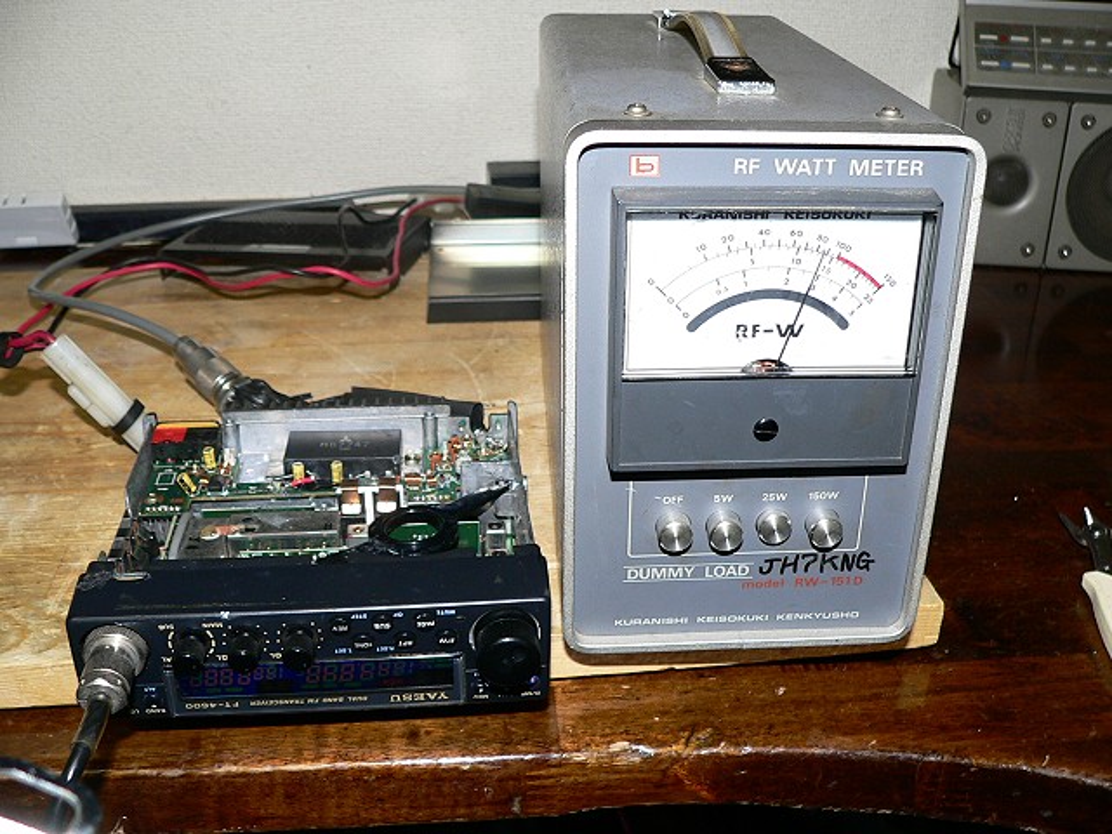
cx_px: 556
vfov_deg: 39.7
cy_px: 417
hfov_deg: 51.4
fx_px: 1156
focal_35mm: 36
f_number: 2.8
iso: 100
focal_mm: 6
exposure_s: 1/30
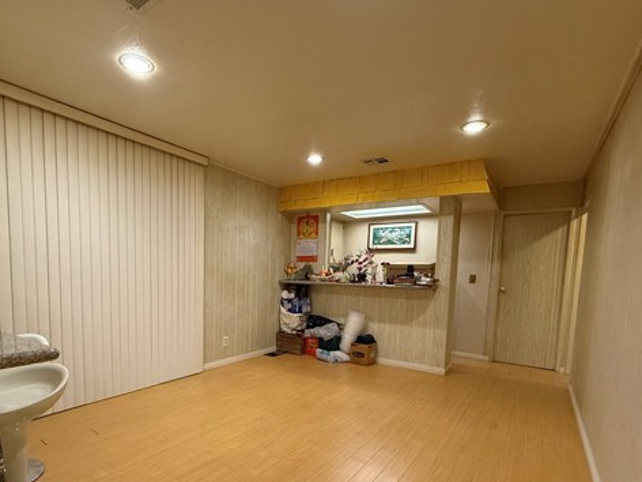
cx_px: 288
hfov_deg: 84.4
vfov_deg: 67.5
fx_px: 352
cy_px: 305
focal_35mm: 19
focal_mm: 2.22
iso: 400
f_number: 2.2
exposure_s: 1/120
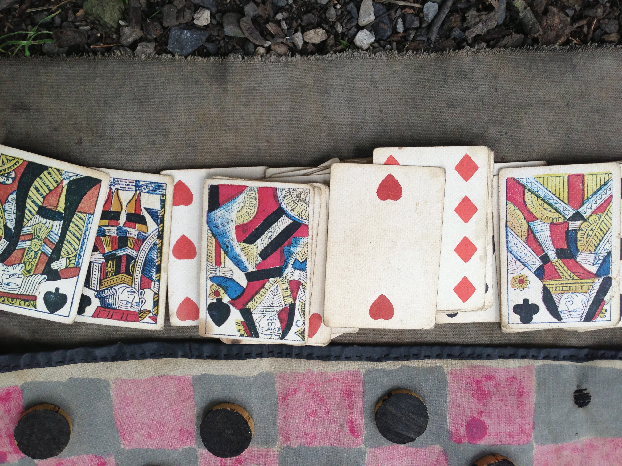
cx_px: 311
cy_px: 233
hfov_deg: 55.4
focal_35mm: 33
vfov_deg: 42.9
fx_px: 593
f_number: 2.4
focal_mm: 4.13
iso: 100
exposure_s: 1/120
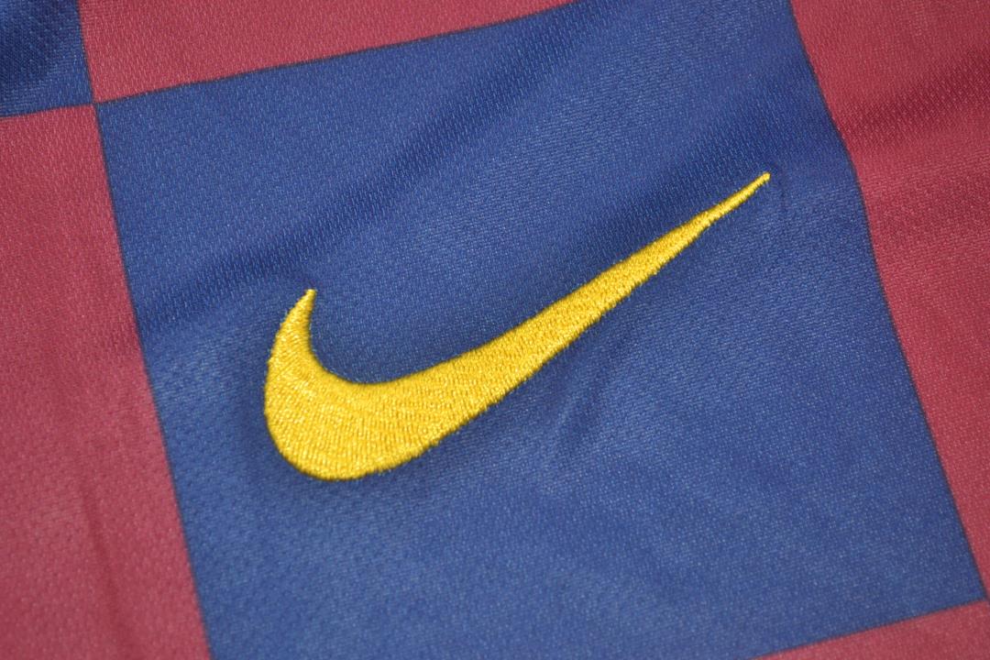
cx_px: 495
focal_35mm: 82
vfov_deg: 16.6
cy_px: 330
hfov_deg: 24.6
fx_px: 2269
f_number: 5.6
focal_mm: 55
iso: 200
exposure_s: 1/60
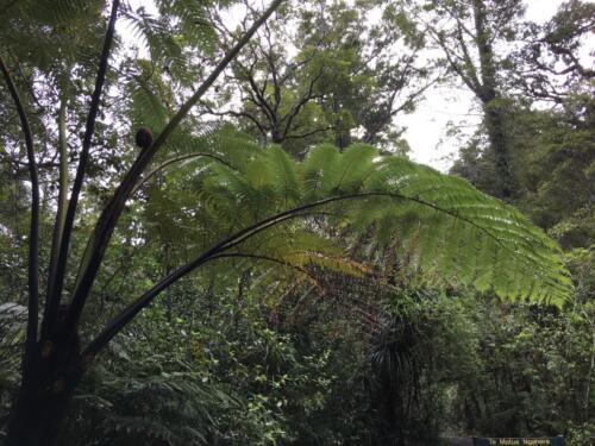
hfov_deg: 61.7
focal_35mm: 29
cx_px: 298
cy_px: 223
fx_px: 498
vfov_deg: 48.2
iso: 32
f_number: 2.2
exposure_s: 1/100
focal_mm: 4.15
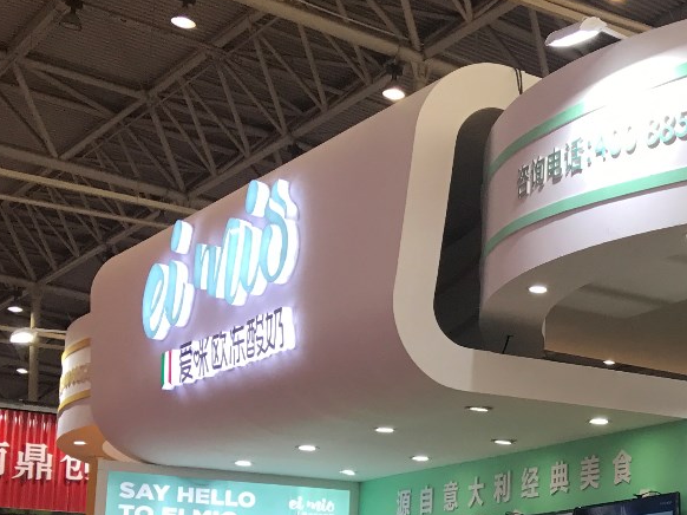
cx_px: 915
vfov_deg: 18.6
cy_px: 511
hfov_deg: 22.4
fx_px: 1528
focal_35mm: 77
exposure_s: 1/100
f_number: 1.8
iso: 32
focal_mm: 3.99
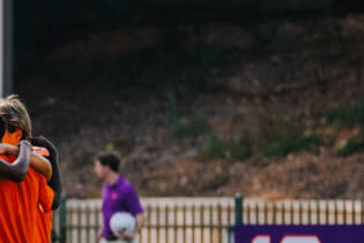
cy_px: 235
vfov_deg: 1.2
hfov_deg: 1.8
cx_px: -150
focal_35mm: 1171
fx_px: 11848
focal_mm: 358.1
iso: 200
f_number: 6.3
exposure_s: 1/400
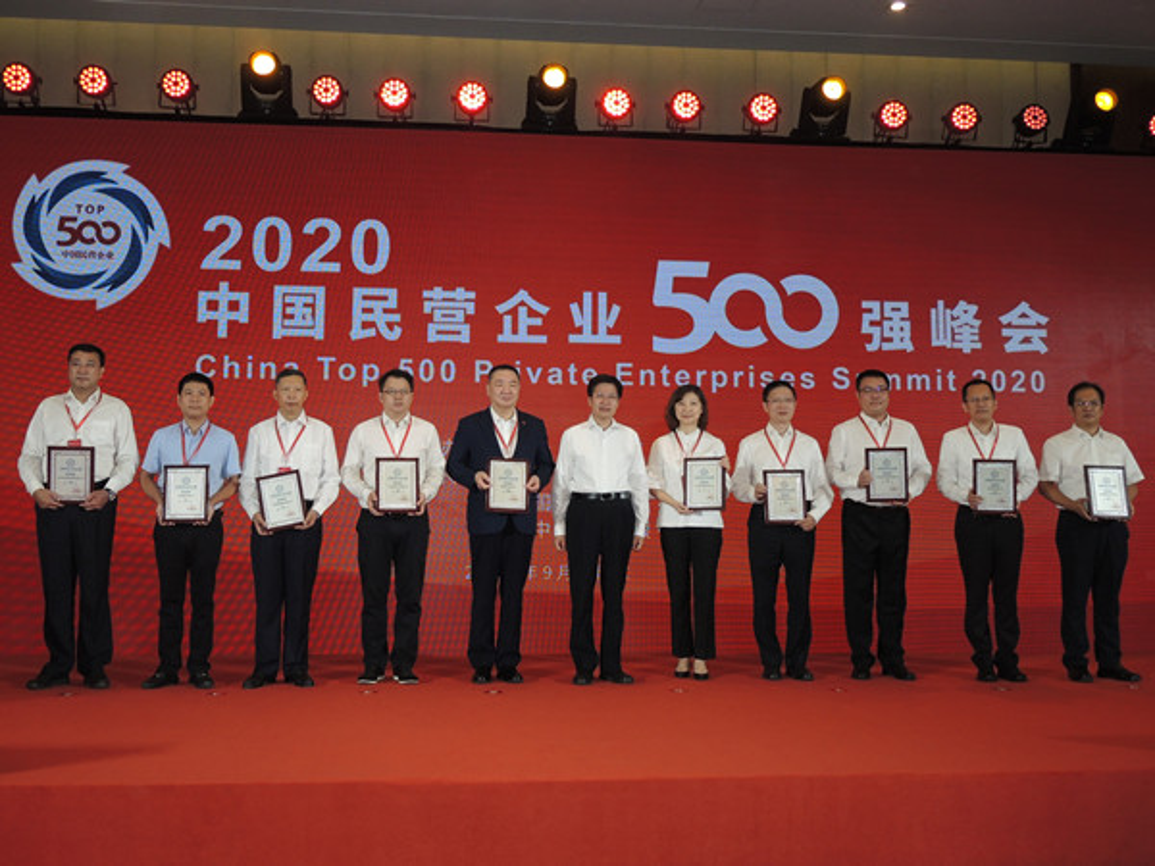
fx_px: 1101
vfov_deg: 42.9
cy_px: 433
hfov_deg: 55.4
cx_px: 578
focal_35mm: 33
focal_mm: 7
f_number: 2
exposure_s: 1/400
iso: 320
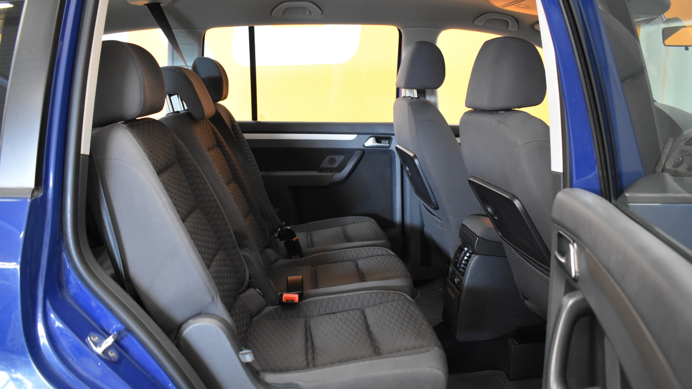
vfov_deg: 40.2
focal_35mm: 29
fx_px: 532
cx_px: 342
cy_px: 199
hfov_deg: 66.1
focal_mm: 18
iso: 2500
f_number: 3.5
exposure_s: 1/60
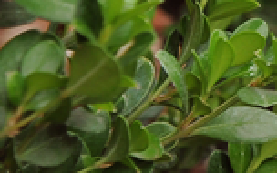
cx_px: 789
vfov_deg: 4.5
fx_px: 2182
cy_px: -184
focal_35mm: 289
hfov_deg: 6.7
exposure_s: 1/100
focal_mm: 32
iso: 200
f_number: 5
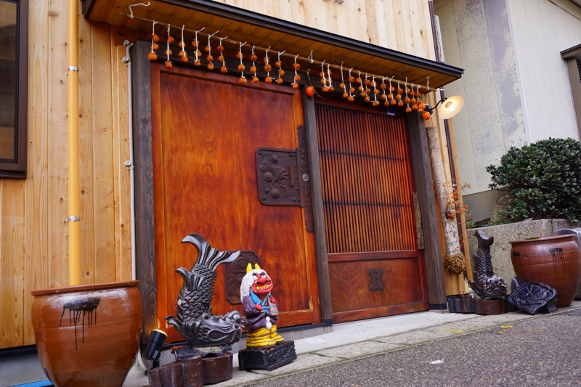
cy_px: 194
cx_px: 290
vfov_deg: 43.6
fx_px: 484
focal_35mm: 30
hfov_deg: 61.9
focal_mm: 20
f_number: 4.5
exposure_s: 1/60
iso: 100
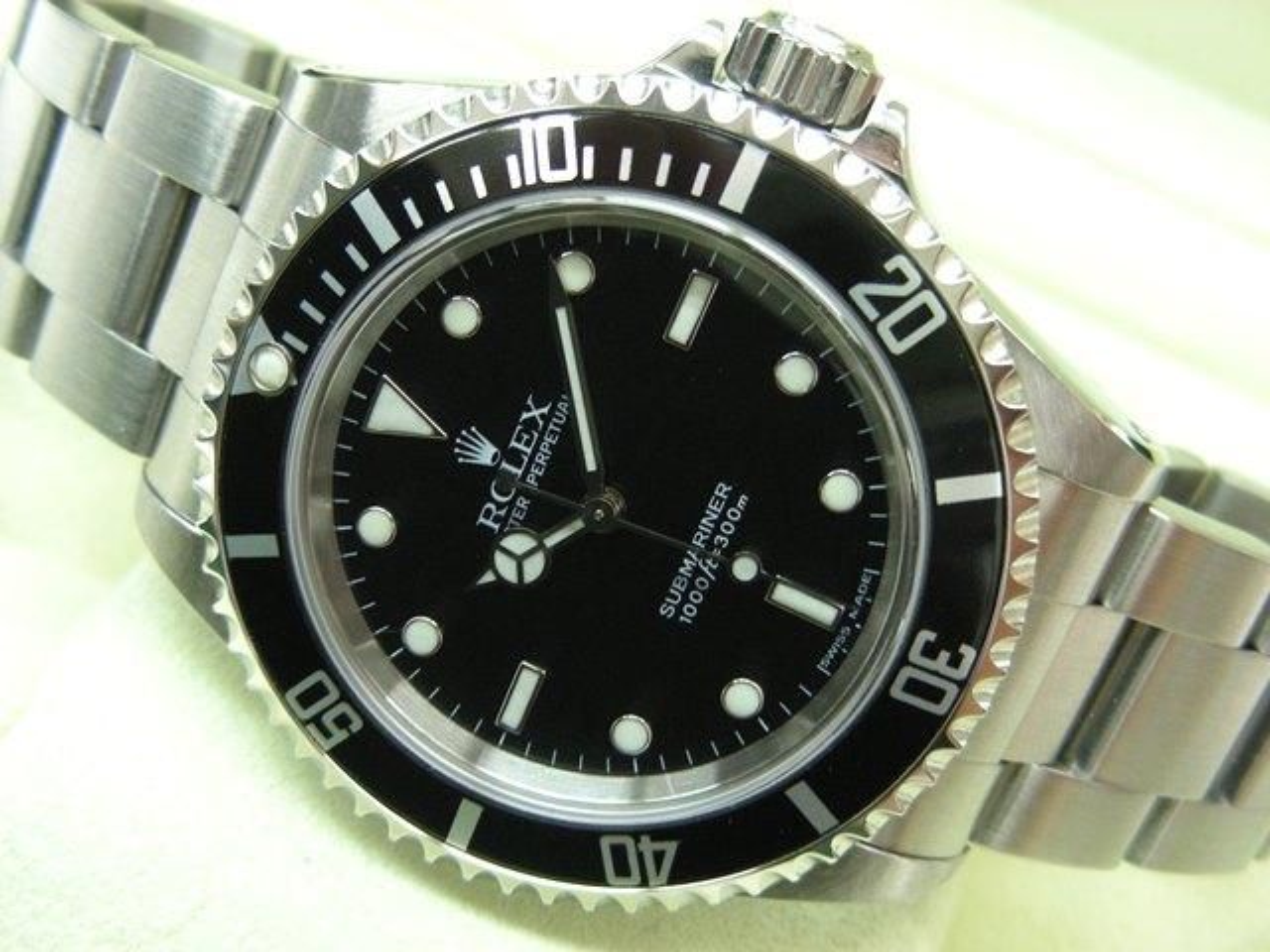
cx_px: 635
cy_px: 476
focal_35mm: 53
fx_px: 1944
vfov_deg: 27.5
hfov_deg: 36.2
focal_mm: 8.8
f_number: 3.5
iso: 200
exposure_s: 1/26.1
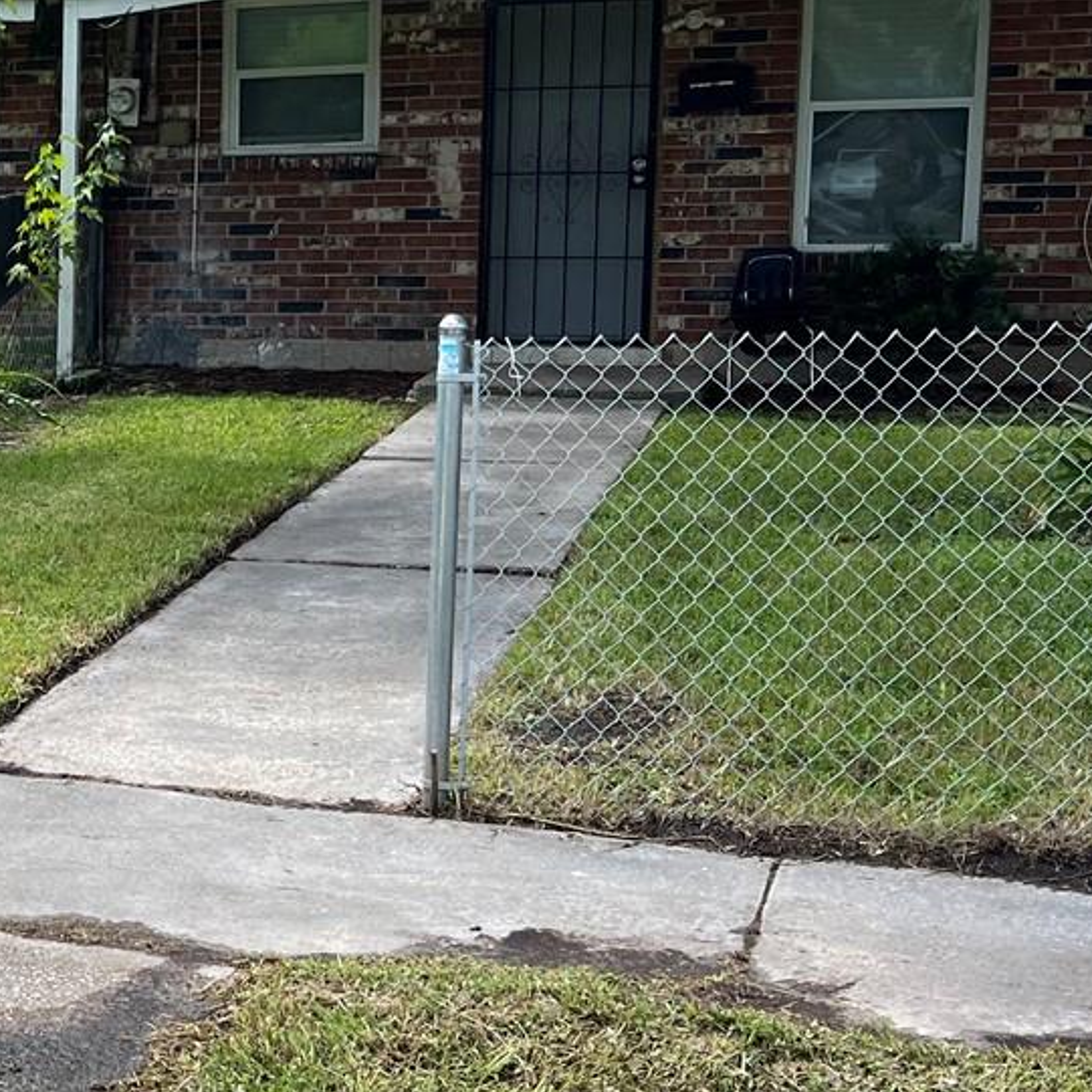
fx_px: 2427
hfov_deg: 23.0
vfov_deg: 25.3
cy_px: 499
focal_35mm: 68
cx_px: -268
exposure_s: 1/1647
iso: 50
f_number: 1.6
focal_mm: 5.1
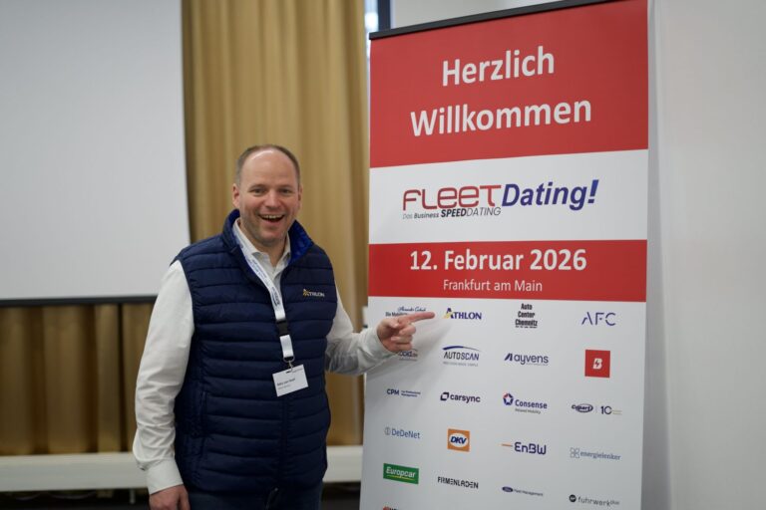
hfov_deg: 39.6
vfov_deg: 27.0
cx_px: 383
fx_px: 1064
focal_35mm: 50
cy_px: 255
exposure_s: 1/320
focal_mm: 50
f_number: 1.8
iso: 1000
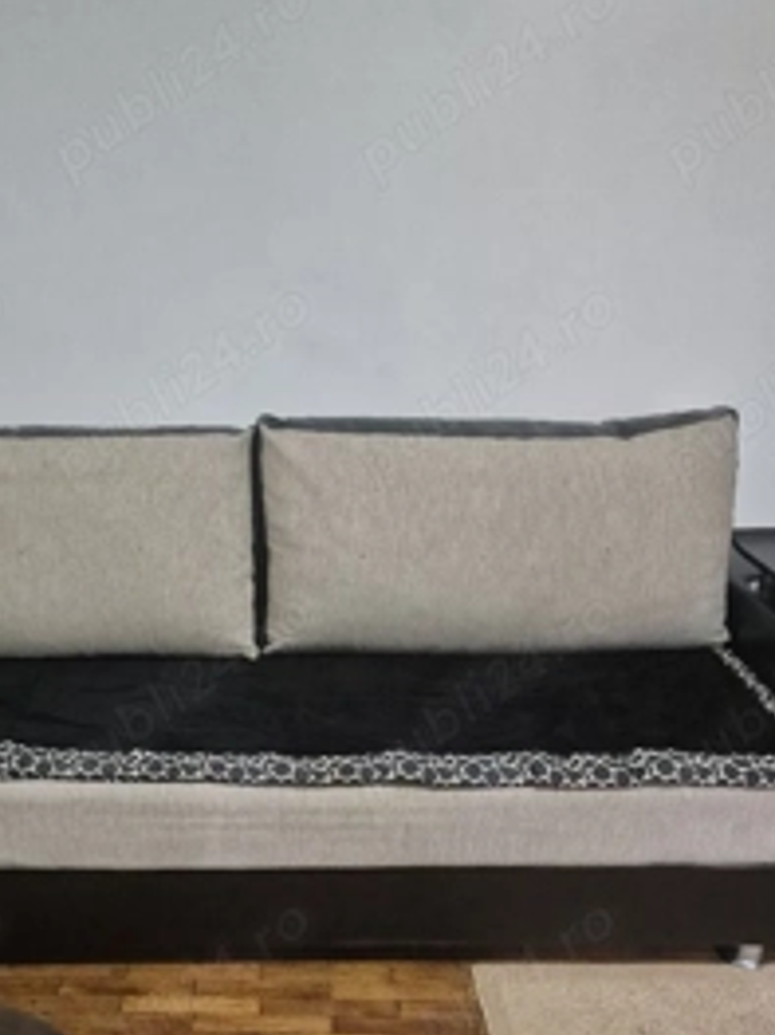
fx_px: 1046
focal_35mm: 35
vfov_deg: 51.0
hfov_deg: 40.2
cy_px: 740
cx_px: 260
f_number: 1.8
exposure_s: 1/100
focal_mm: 5.4
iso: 2000
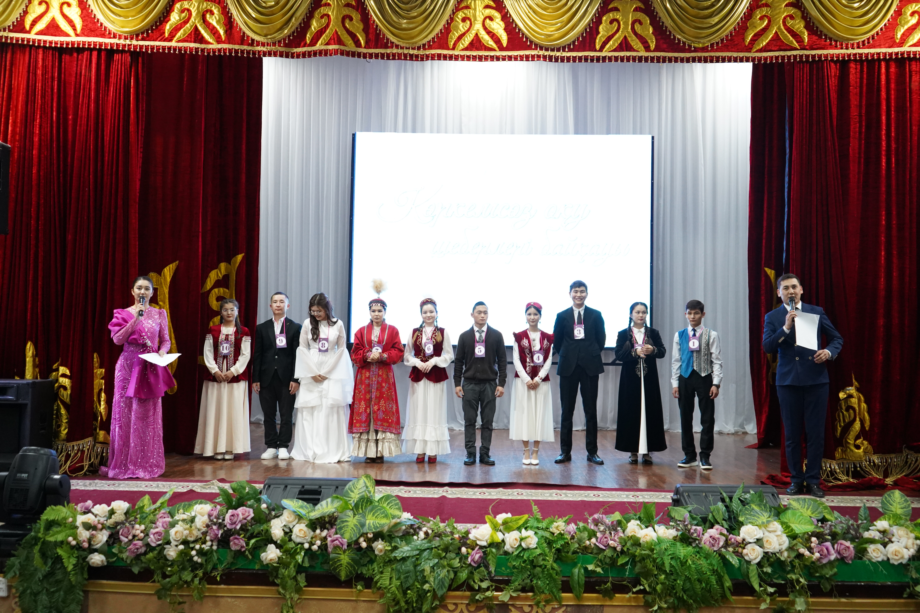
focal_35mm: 33
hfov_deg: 57.2
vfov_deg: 40.0
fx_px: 843
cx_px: 460
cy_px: 306
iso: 5000
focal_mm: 33
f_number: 4
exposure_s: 1/80
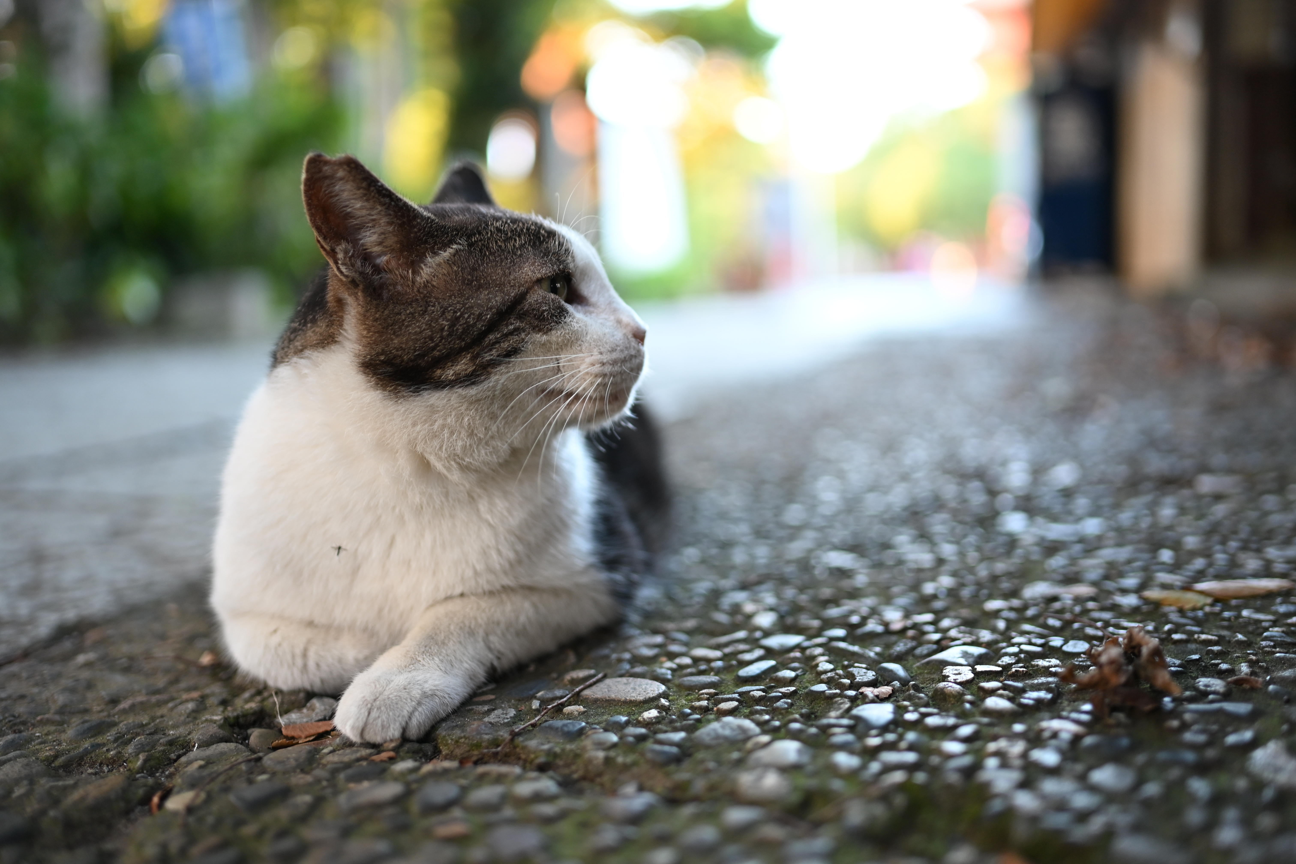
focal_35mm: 35
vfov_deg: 37.9
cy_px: 432
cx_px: 648
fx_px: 1260
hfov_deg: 54.4
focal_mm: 35
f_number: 1.8
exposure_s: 1/40
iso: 400
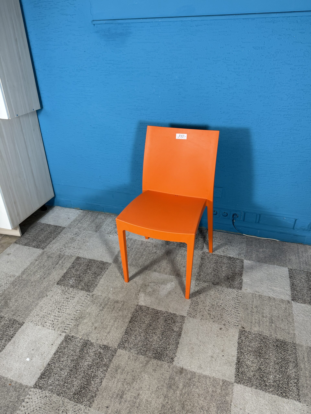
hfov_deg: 56.8
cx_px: 156
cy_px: 207
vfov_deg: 71.6
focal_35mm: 24
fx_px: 287
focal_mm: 6.76
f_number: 1.78
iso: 100
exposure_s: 1/50
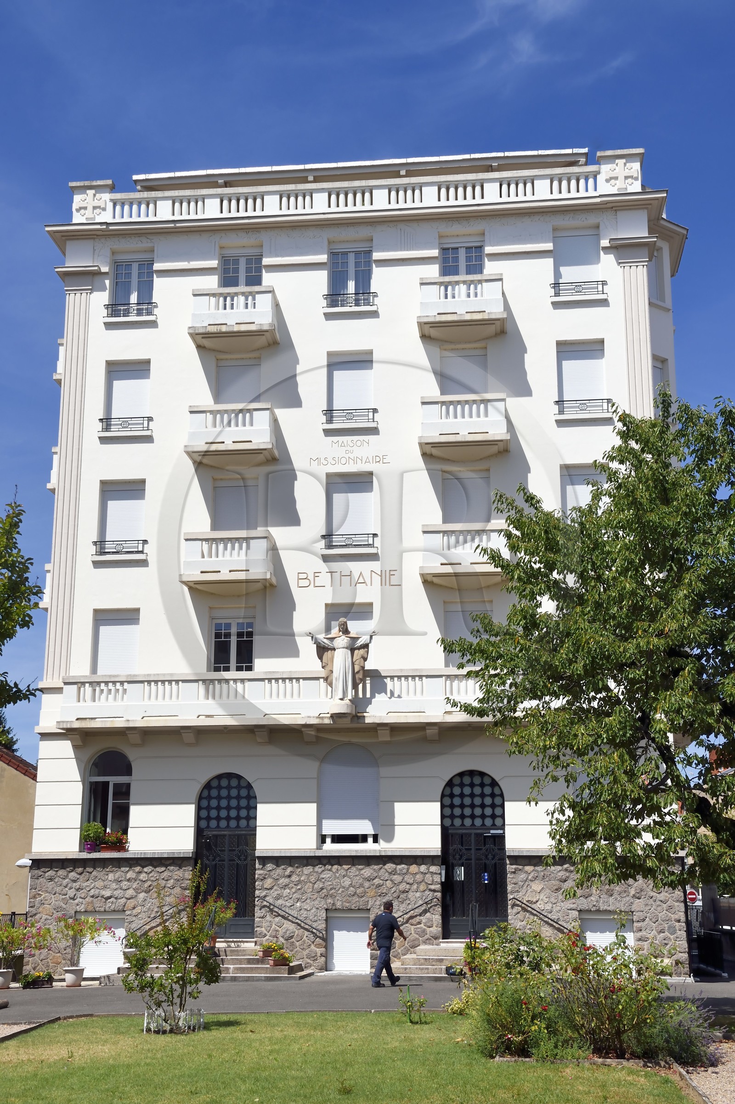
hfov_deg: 29.8
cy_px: 552
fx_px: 1379
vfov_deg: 43.6
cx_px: 368
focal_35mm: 45
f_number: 18
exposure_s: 1/250
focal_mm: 45
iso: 200
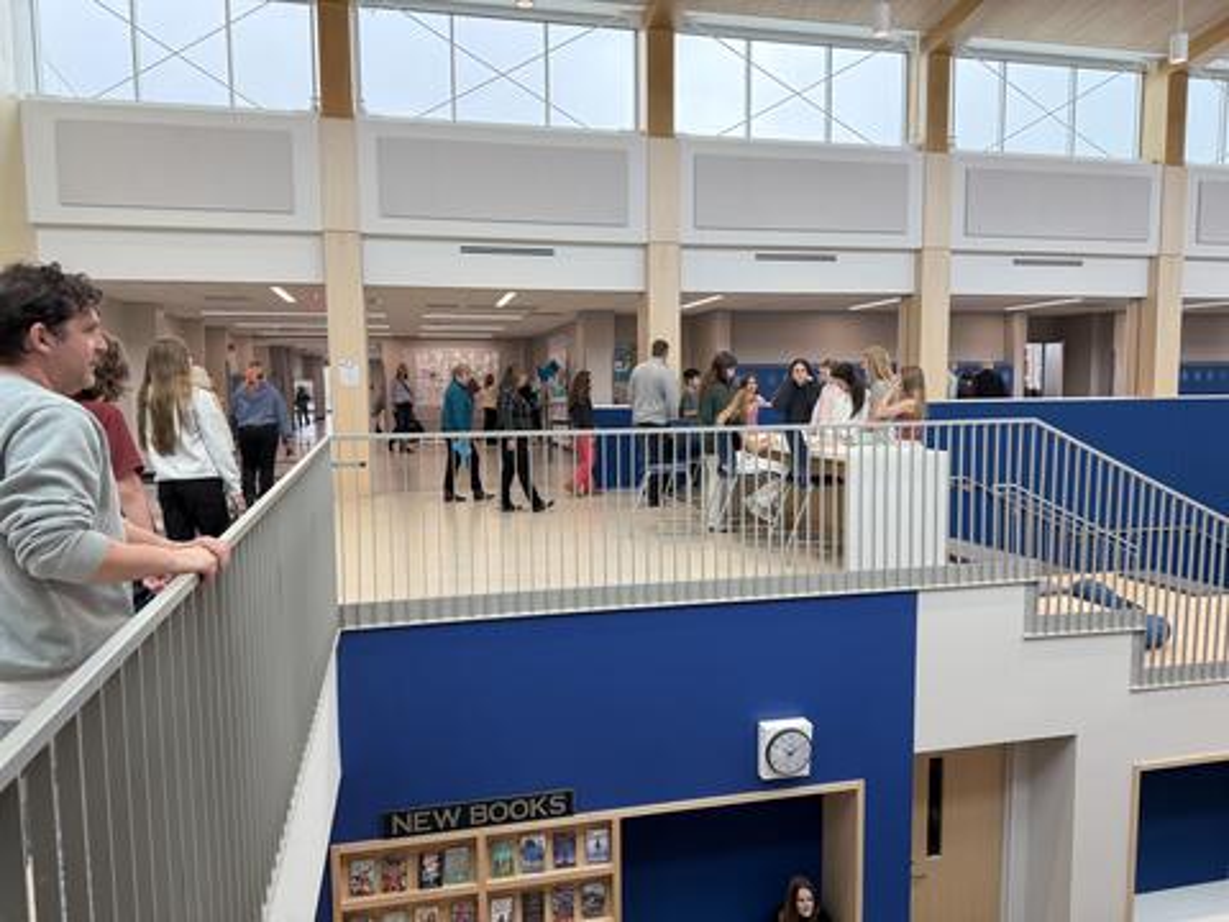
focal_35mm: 24
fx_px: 852
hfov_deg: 71.6
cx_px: 614
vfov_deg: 56.8
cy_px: 461
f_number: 1.78
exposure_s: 1/232
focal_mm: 6.76
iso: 100
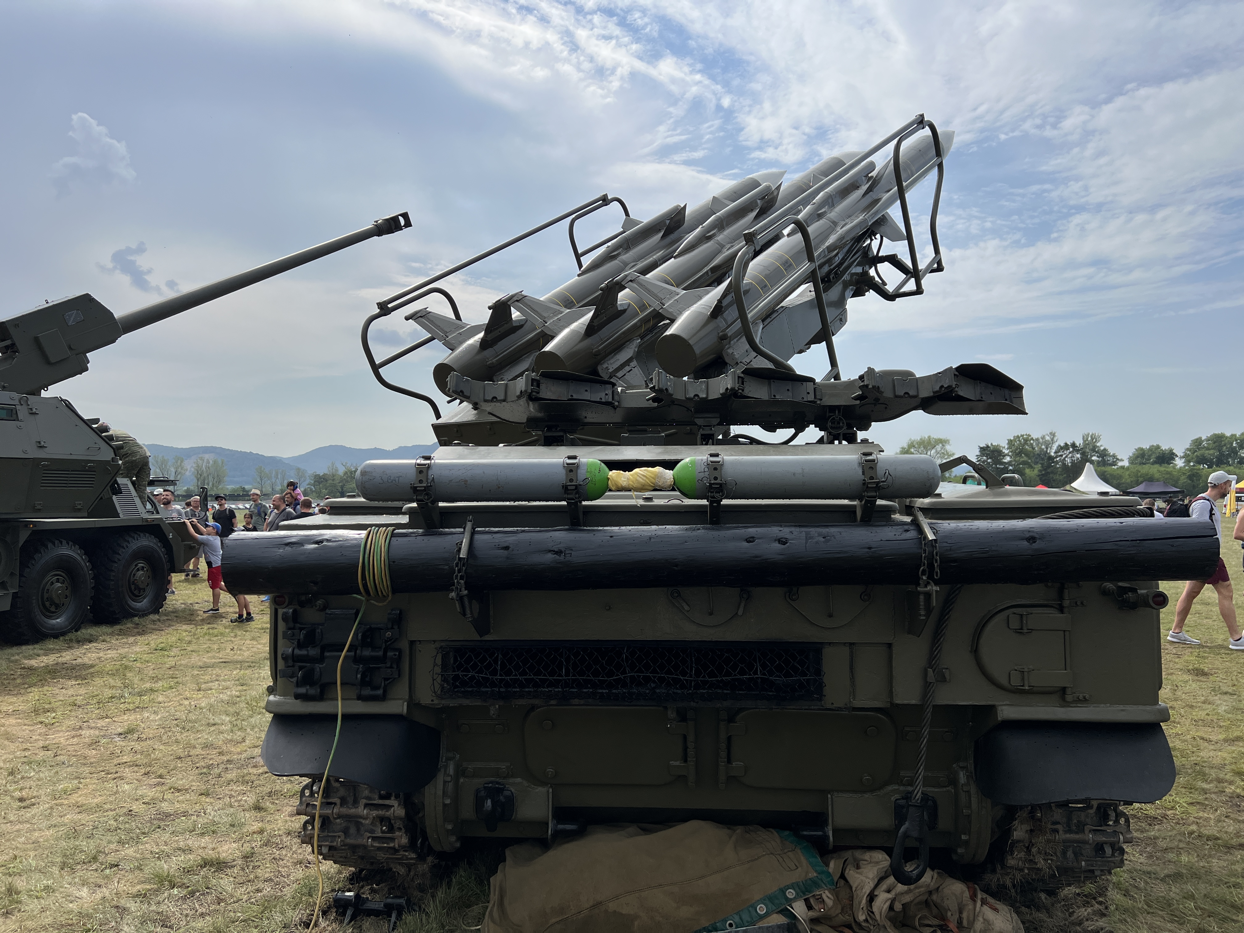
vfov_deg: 53.1
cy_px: 466
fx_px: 934
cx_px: 622
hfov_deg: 67.3
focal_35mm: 26
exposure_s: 1/7463
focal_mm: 5.7
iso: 50
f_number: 1.5
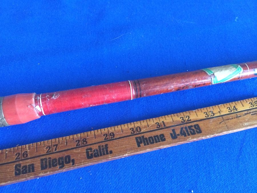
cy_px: 96
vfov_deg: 46.8
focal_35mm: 30
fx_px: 223
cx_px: 128
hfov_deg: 60.0
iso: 320
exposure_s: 1/30
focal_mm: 4.12
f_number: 2.2
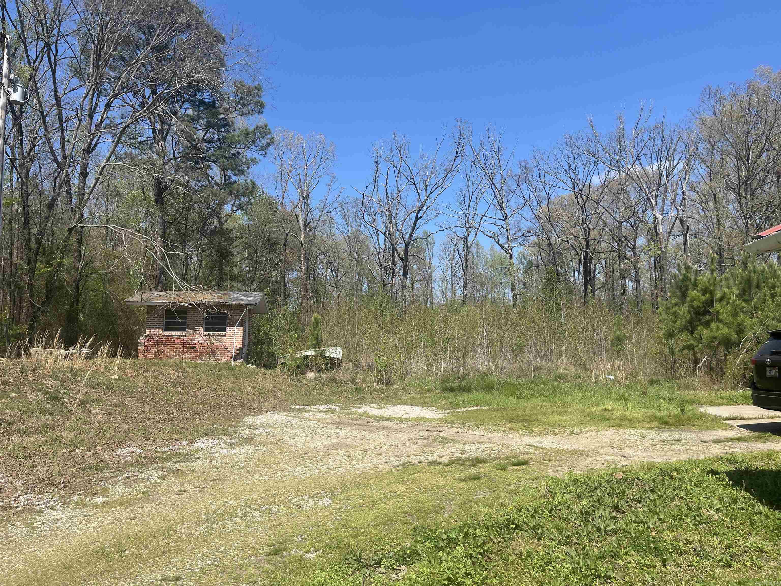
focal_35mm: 26
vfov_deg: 53.1
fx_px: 587
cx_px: 390
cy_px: 293
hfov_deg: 67.3
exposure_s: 1/3135
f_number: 1.6
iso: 50
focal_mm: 5.1
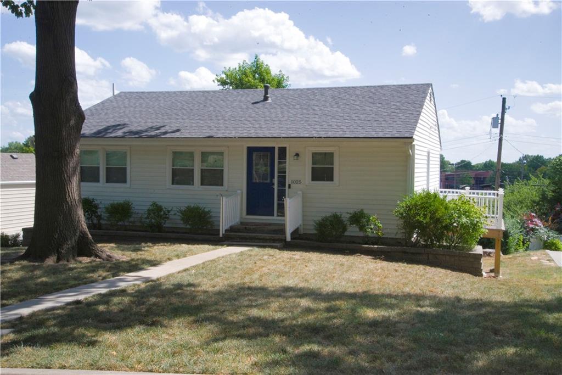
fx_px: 624
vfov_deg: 33.4
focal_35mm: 40
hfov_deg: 48.5
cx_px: 281
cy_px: 188
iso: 800
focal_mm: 40
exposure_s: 1/200
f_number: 25
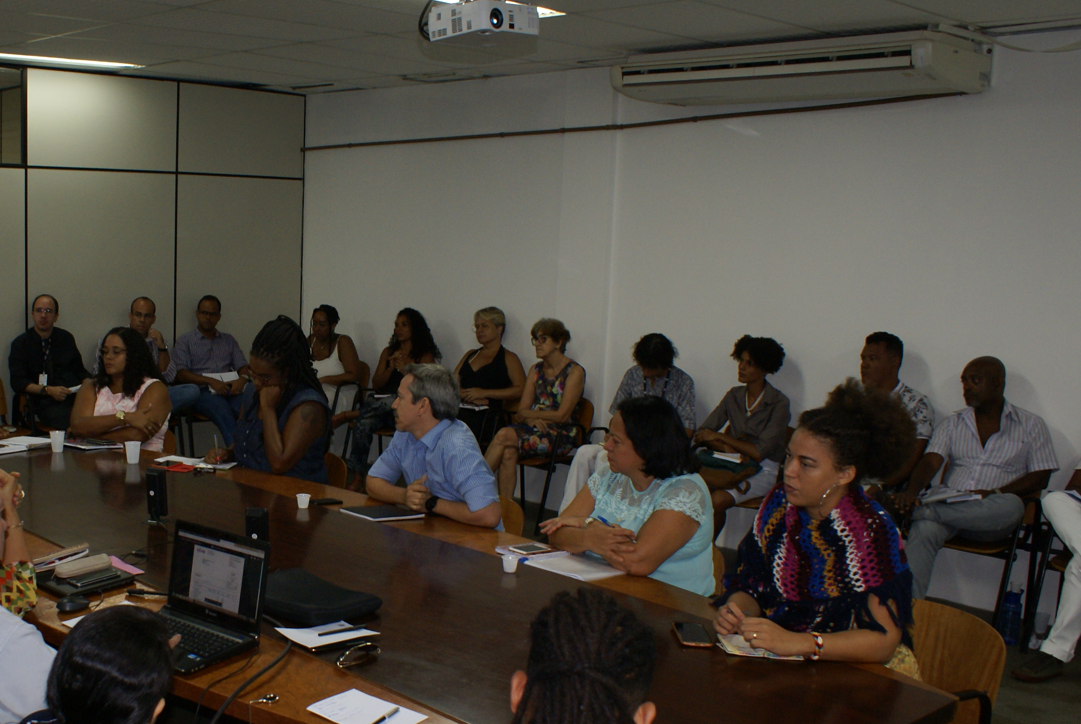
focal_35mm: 40
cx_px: 317
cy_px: 455
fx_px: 1203
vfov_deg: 33.3
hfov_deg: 47.2
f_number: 5.6
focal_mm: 18
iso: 400
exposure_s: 1/60
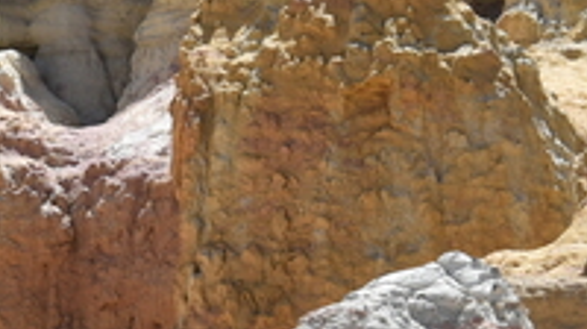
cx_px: 232
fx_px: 10962
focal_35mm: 705
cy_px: 229
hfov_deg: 3.1
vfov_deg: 1.7
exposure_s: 1/320
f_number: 9
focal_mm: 105
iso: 100
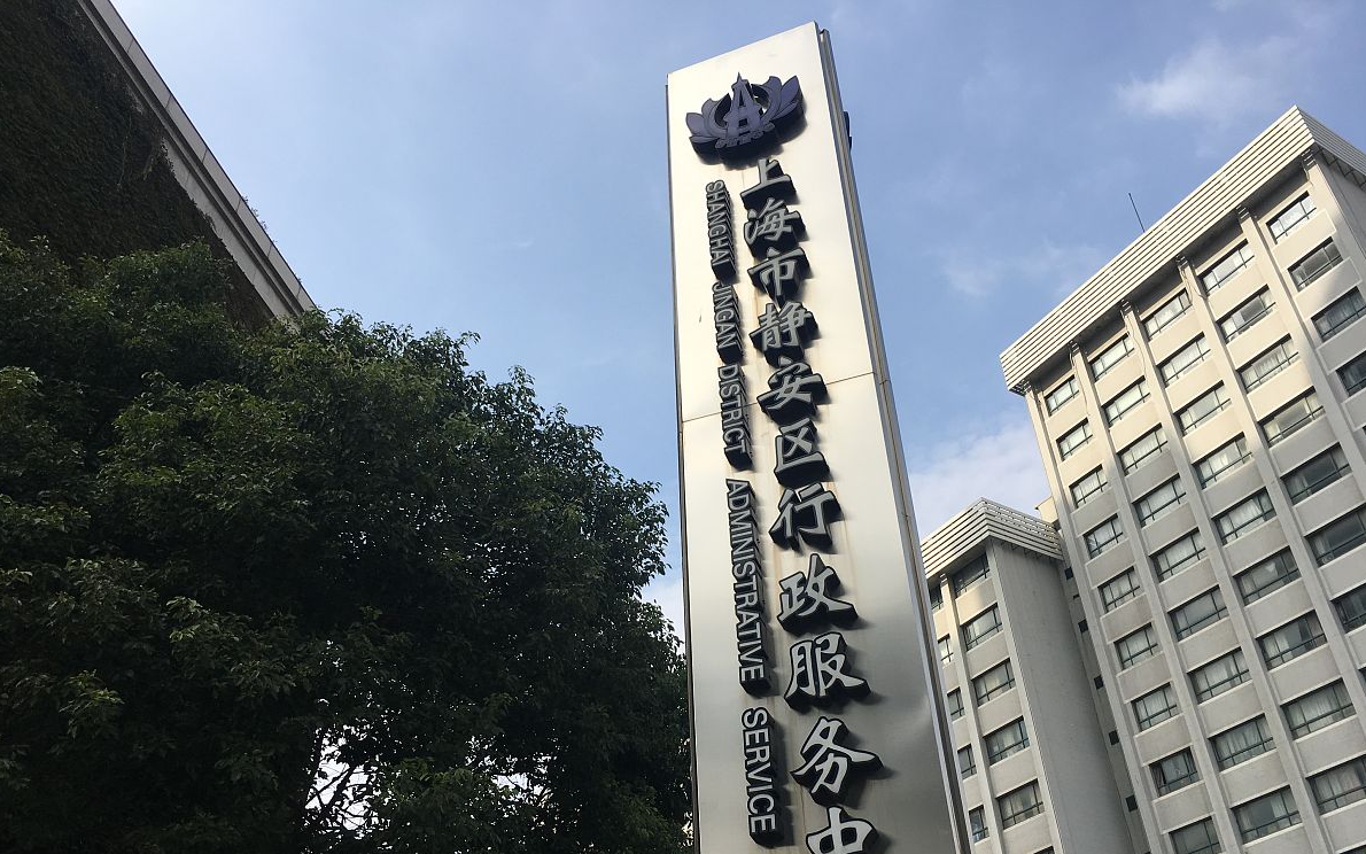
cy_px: 515
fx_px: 1154
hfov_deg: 61.2
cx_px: 683
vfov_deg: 40.4
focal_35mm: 31
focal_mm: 4.15
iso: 25
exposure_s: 1/1479
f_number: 2.2
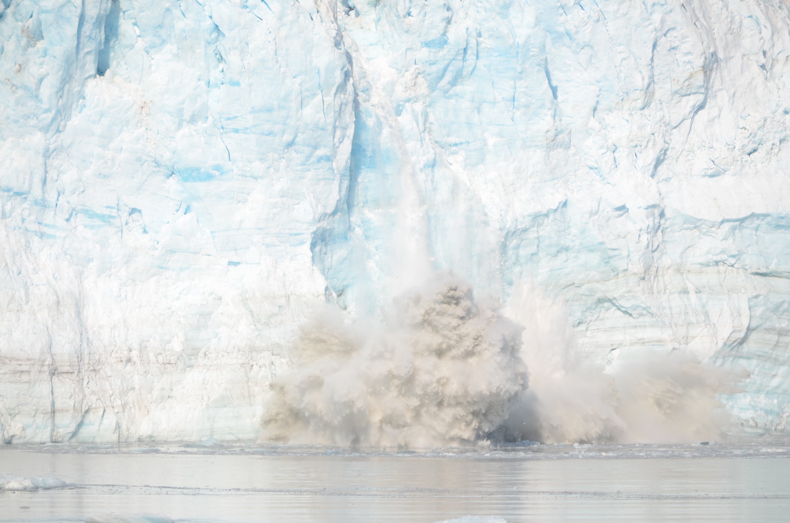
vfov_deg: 4.6
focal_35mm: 300
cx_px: 395
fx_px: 6568
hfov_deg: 6.9
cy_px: 262
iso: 125
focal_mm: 200
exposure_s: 1/1000
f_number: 6.3
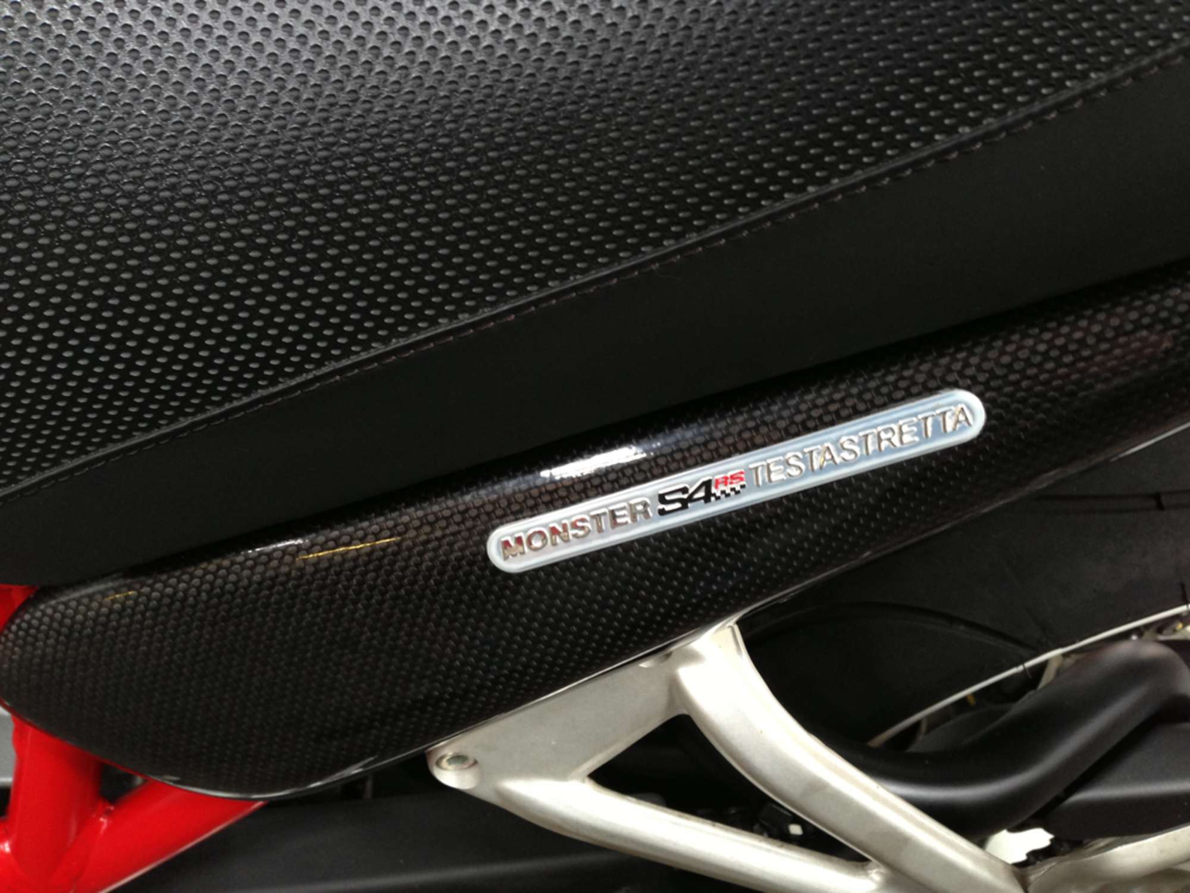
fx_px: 1134
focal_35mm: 33
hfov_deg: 55.4
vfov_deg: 42.9
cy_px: 446
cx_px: 595
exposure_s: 1/20
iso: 100
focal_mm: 4.13
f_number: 2.4
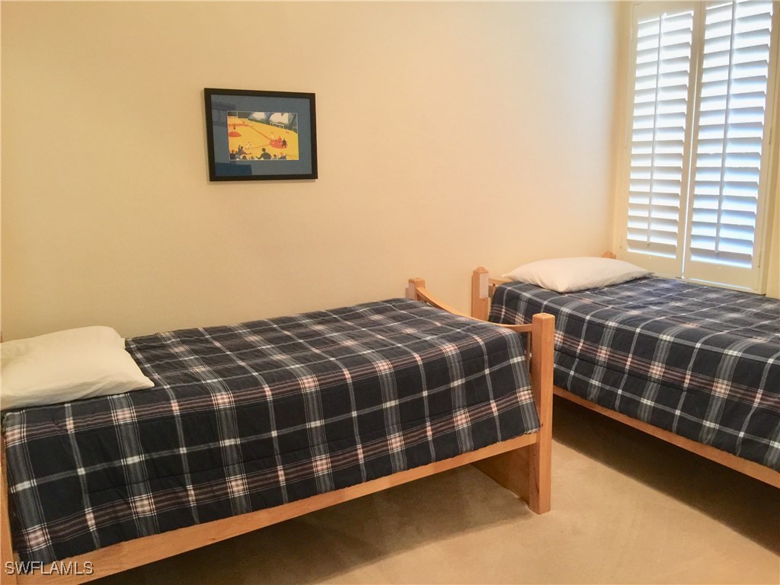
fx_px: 653
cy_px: 292
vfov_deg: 48.2
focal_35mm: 29
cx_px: 390
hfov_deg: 61.7
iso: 125
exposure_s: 1/10
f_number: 2.2
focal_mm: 4.15
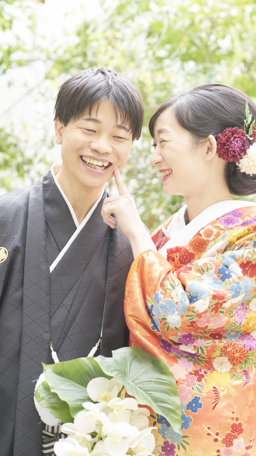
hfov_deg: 13.4
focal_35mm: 90
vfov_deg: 23.7
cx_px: 145
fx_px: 1086
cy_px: 227
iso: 500
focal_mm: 85
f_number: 4
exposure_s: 1/400
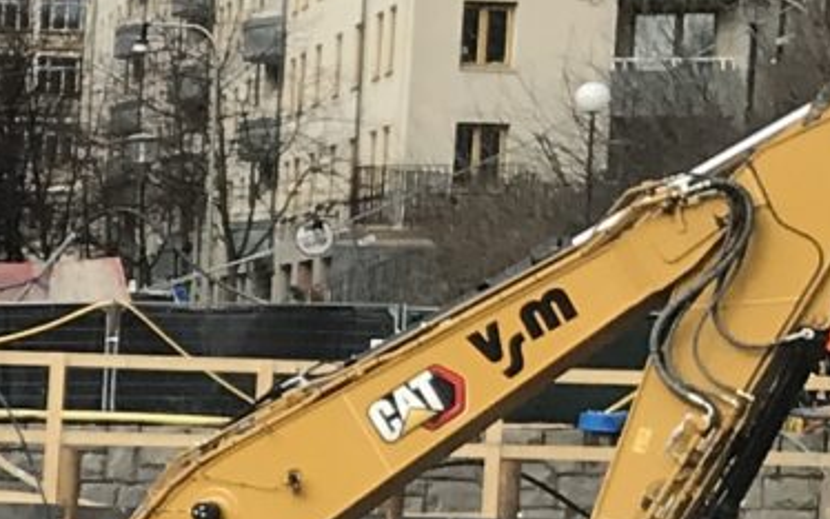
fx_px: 4593
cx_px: -1502
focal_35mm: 203
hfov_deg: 8.8
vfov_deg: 6.4
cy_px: 756
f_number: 1.8
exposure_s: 1/1182
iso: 20
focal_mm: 3.99
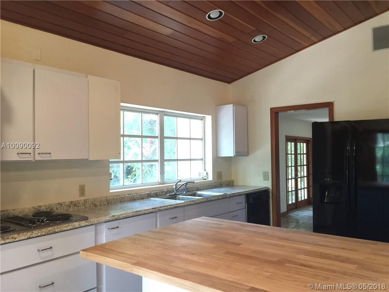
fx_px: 326
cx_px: 194
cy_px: 146
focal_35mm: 29
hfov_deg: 61.7
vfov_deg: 48.2
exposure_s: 1/10
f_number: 2.2
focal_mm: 4.15
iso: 100
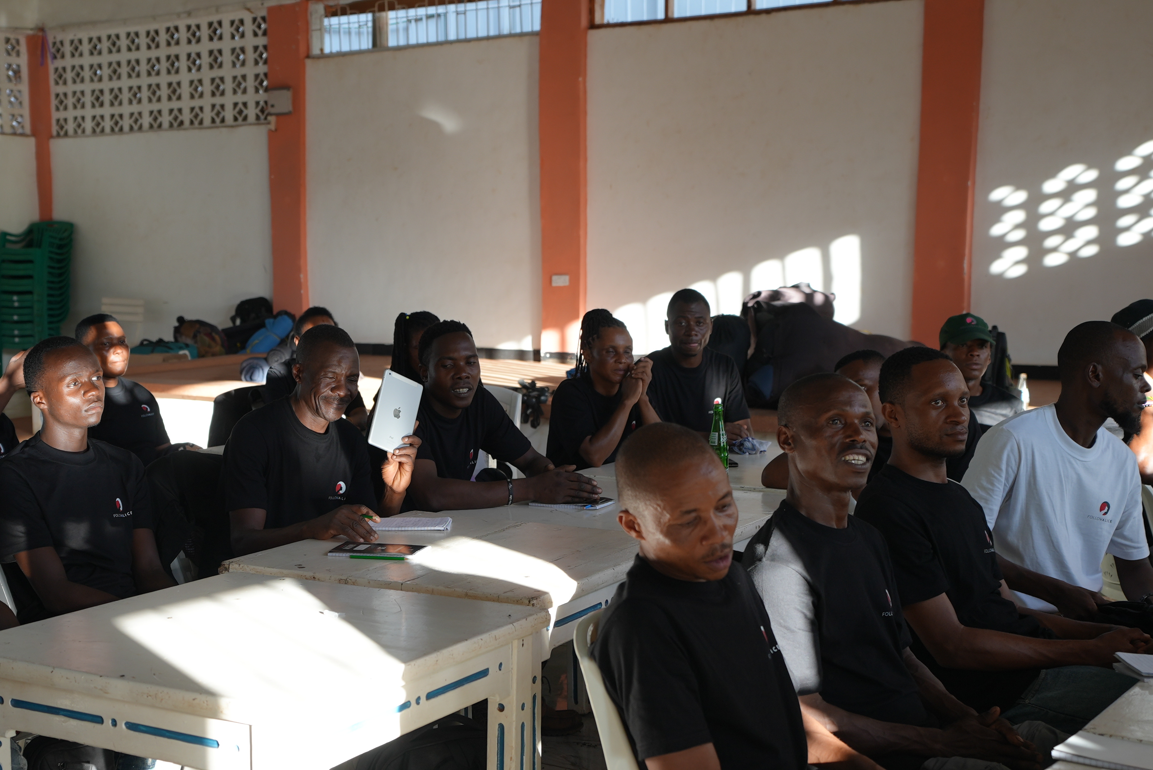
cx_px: 474
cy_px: 432
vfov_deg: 25.5
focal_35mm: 53
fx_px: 1698
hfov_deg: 37.4
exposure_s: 1/160
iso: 250
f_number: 4
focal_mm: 40
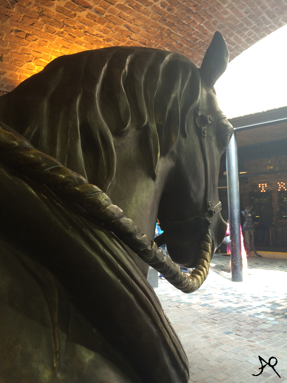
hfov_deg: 48.2
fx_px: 321
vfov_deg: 61.7
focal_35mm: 29
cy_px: 192
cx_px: 144
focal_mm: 4.15
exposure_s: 1/33
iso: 32
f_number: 2.2
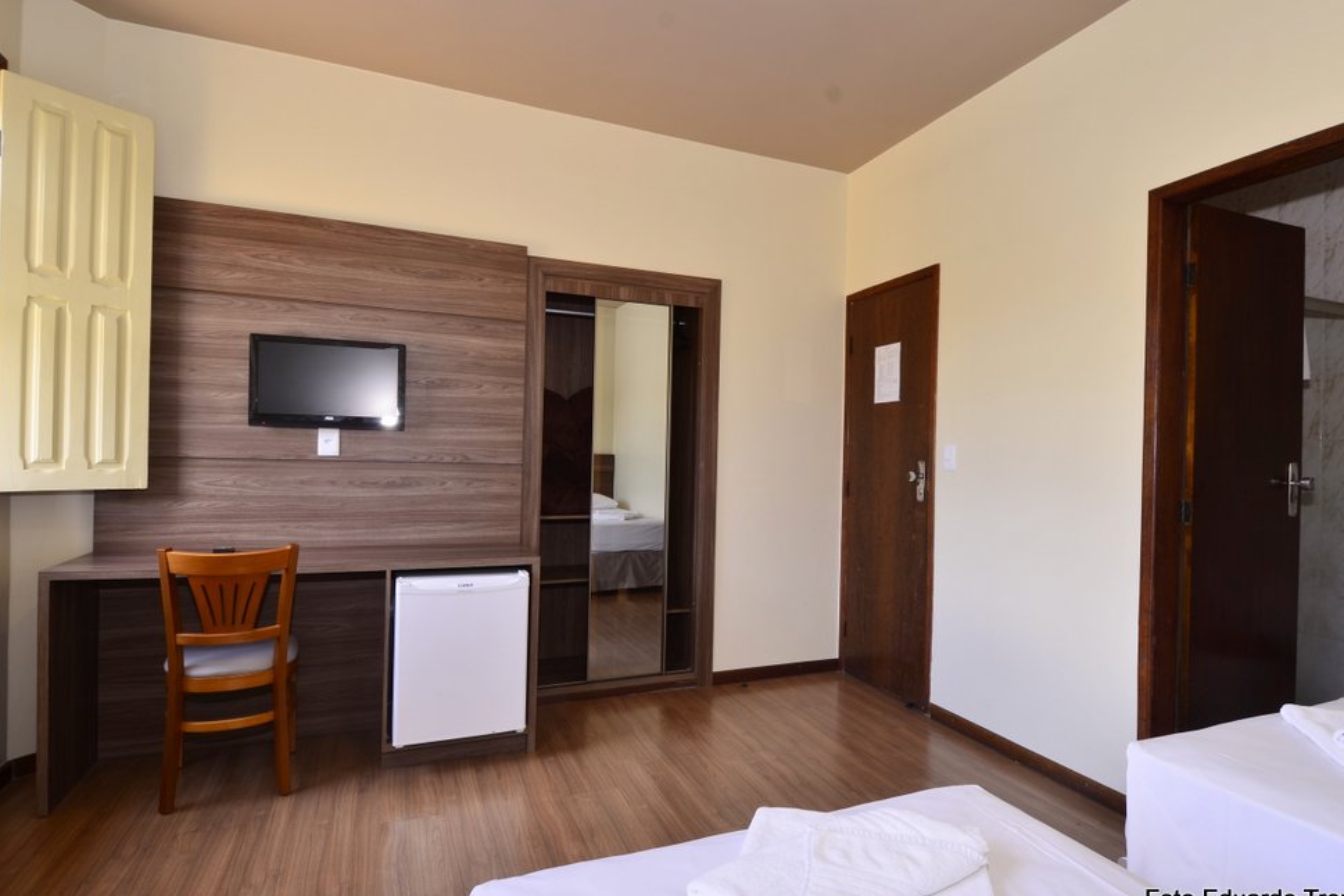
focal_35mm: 19
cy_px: 469
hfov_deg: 86.9
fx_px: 709
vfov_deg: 64.5
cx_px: 698
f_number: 11
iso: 100
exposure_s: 1/5
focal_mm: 12
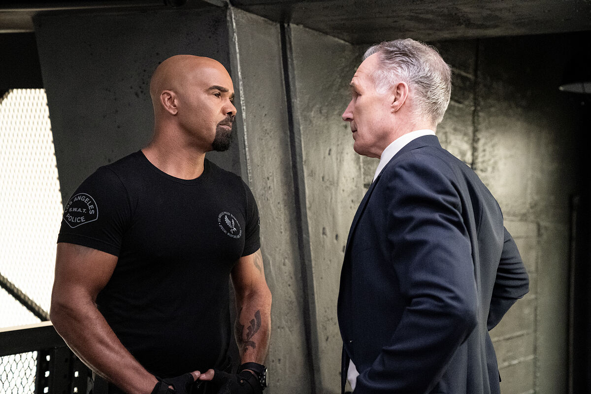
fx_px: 1018
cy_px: 197
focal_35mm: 62
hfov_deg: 32.4
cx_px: 296
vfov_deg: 21.9
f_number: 4
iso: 16000
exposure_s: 1/160
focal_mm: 62
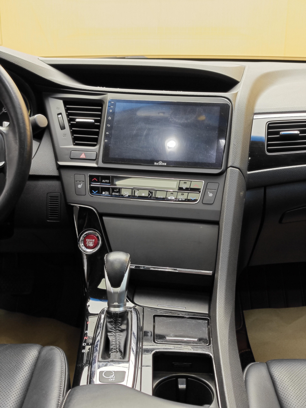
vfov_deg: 41.2
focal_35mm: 46
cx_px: 153
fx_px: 542
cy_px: 204
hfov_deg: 31.5
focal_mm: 8.7
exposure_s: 1/25
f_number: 1.9
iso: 320
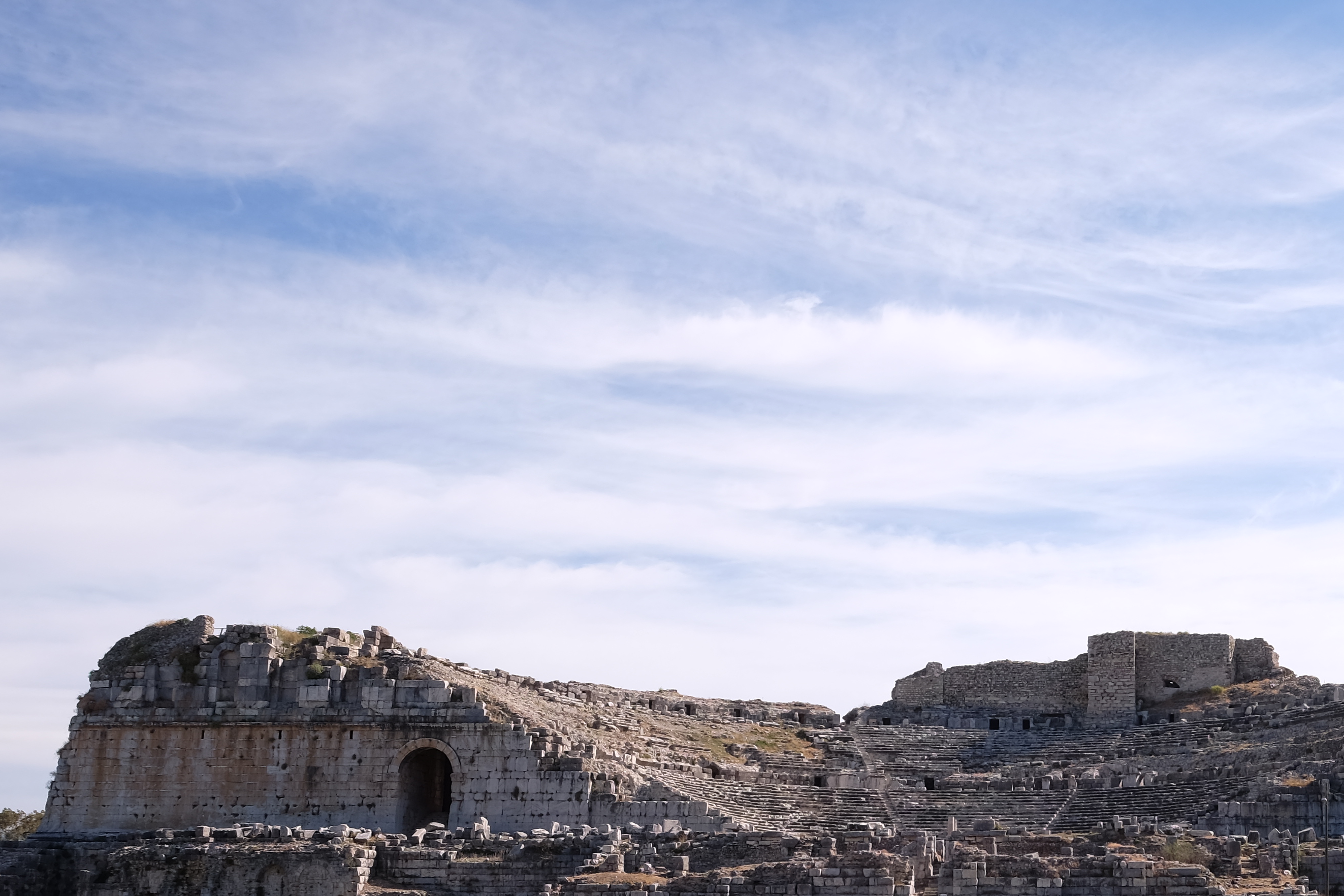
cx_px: 1018
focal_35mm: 37
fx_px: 1381
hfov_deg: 49.7
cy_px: 761
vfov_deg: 34.4
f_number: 8
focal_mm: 13.2
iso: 200
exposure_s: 1/400
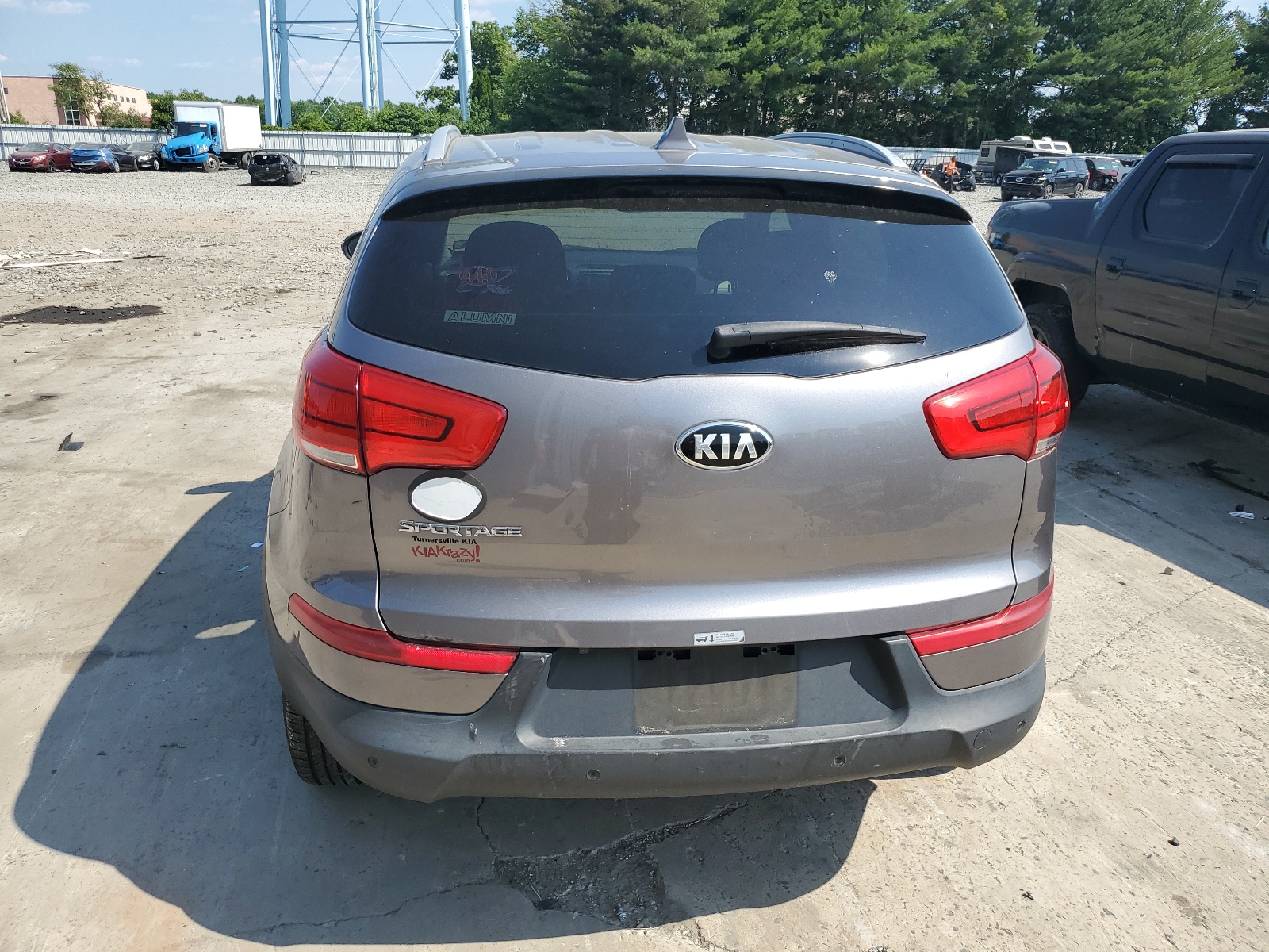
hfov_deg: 67.3
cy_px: 476
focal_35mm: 26
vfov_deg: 53.1
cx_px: 634
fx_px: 953
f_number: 1.5
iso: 50
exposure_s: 1/2500
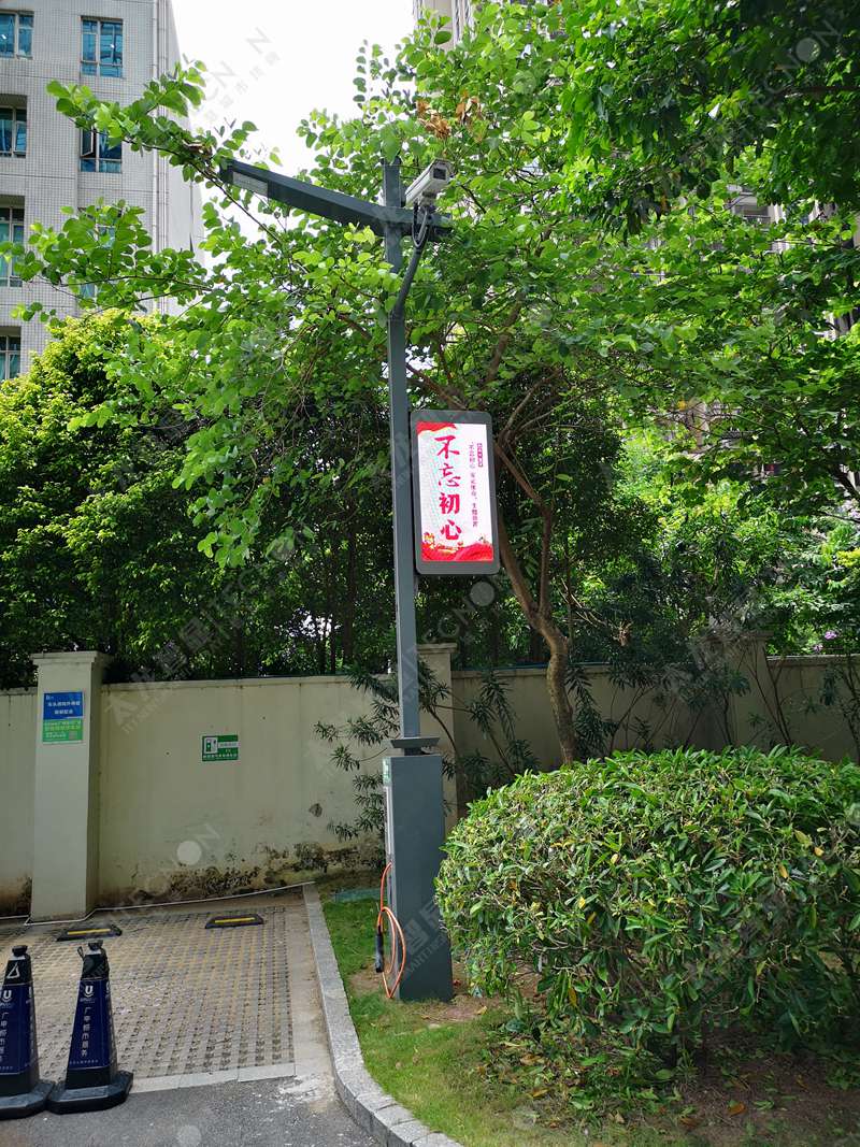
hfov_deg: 51.3
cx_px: 430
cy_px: 574
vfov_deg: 65.3
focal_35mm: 27
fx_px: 895
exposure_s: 1/405
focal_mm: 3.95
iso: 50
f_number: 1.8
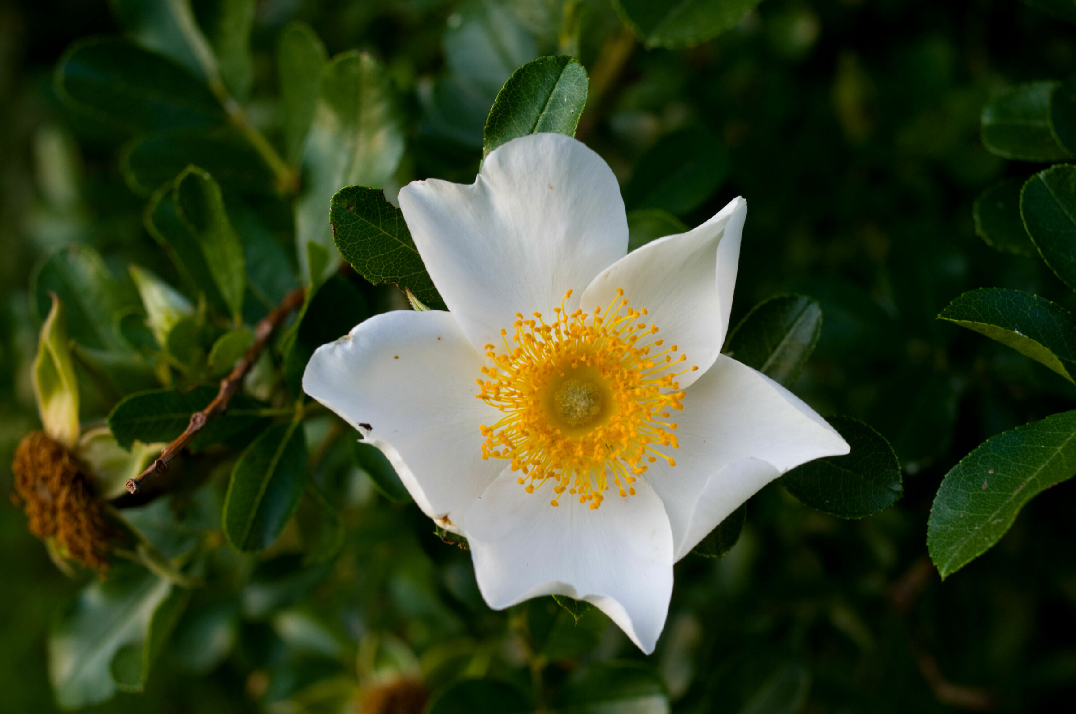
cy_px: 357
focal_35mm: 52
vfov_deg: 25.9
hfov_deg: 38.2
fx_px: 1552
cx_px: 538
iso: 200
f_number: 5.6
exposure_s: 1/100
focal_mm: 35
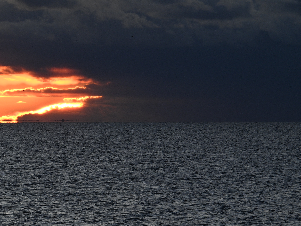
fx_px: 3435
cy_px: 115
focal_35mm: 395
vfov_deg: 3.8
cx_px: 74
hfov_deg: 5.0
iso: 720
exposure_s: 1/100
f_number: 20
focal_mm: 248
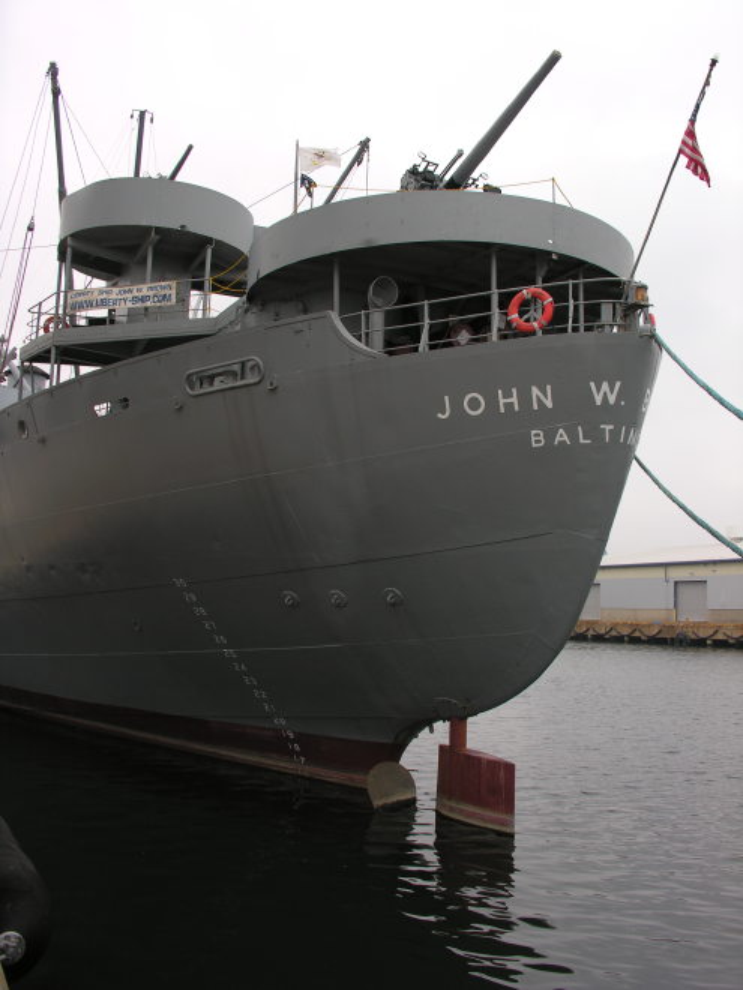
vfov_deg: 52.6
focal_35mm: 35
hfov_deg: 40.7
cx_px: 372
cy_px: 495
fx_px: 1002
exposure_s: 1/92
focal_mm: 8.9
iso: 50
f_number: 4.5
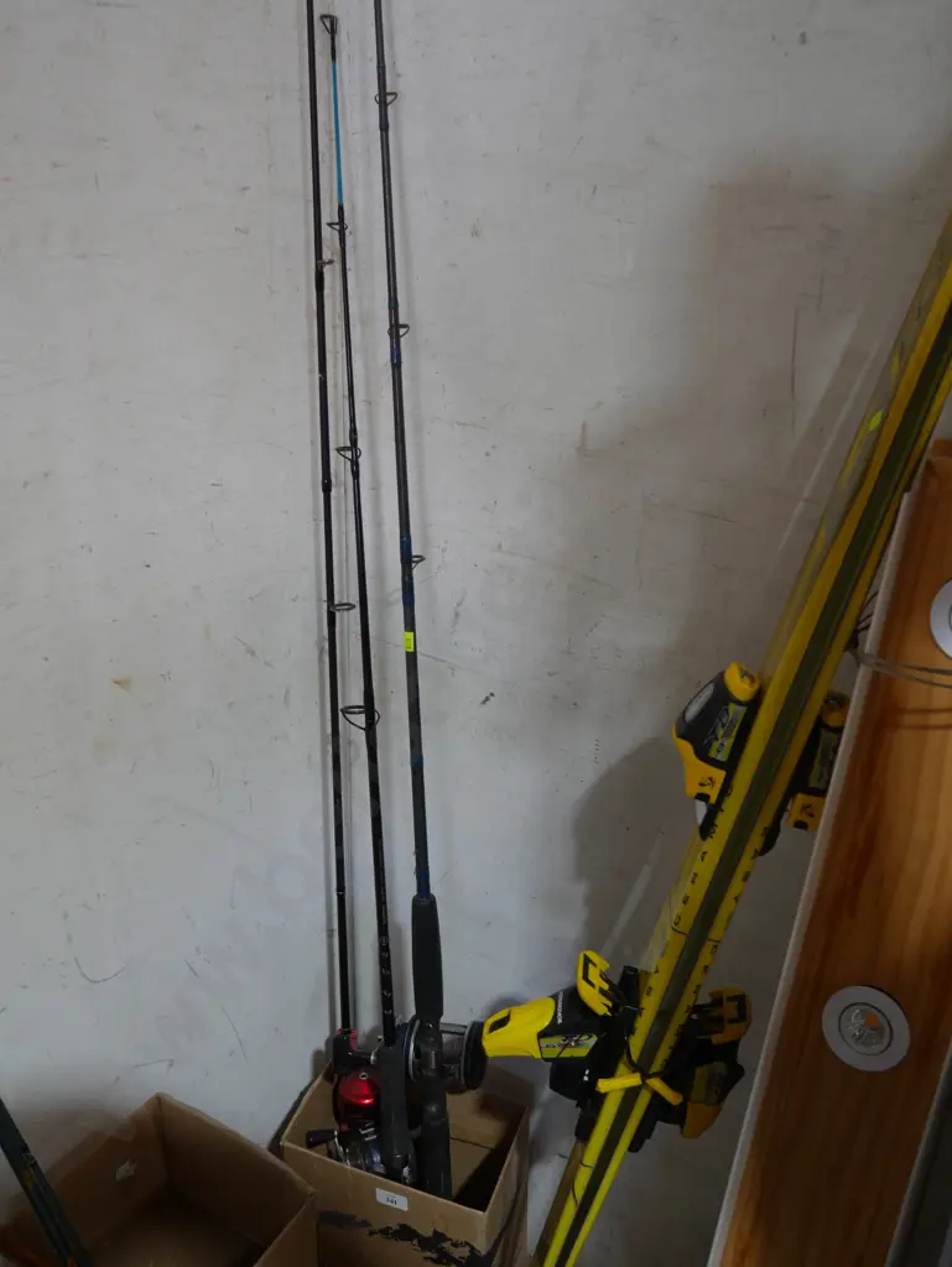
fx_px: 1319
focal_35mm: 36
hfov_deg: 39.7
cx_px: 476
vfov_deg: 51.3
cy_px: 634
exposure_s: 1/60
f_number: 4
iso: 500
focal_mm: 18
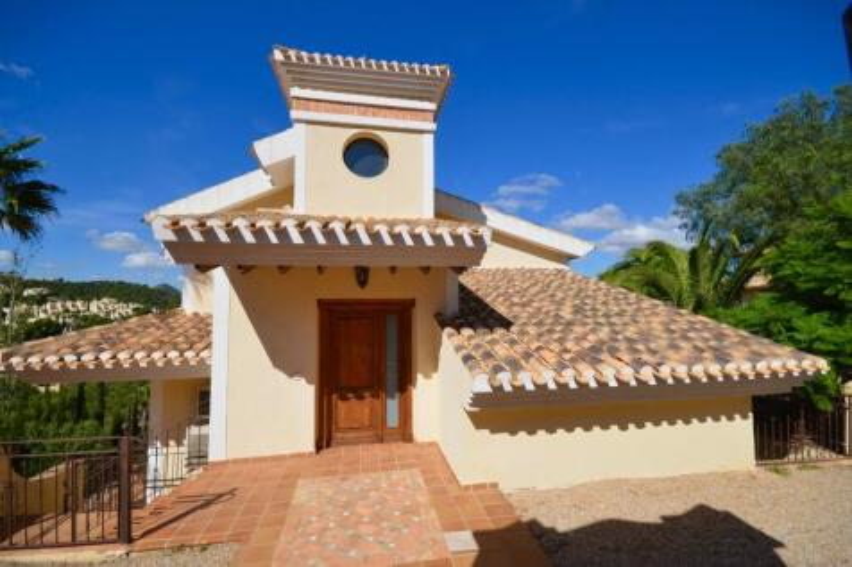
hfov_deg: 100.4
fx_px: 355
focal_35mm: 15
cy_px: 284
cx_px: 426
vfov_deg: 77.3
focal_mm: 10
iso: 100
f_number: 9.5
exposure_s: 1/350
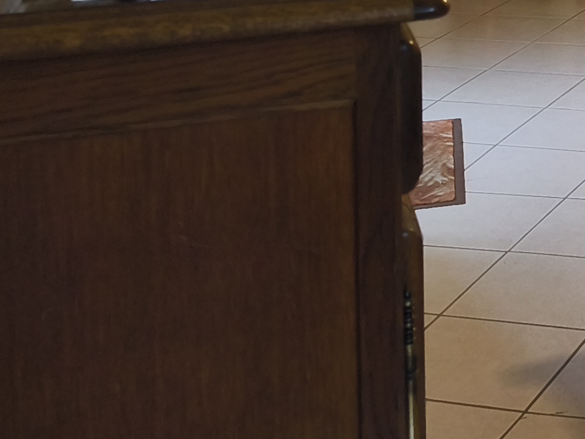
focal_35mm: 94
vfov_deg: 13.9
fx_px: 1589
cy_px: -373
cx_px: 857
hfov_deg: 18.6
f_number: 1.65
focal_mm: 6.18
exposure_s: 1/50
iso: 320
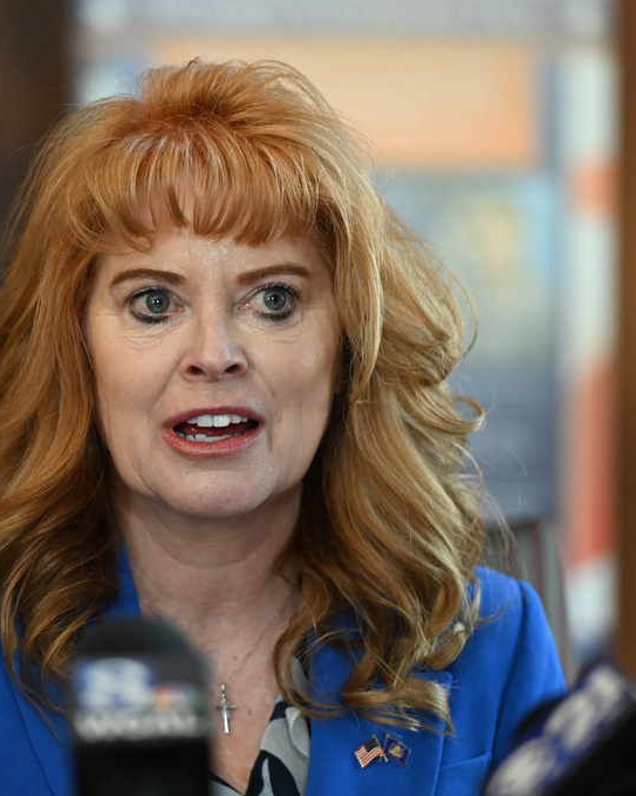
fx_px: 6660
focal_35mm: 283
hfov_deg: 5.5
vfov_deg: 6.8
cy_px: 397
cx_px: 246
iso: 2000
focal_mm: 200
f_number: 2.8
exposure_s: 1/160
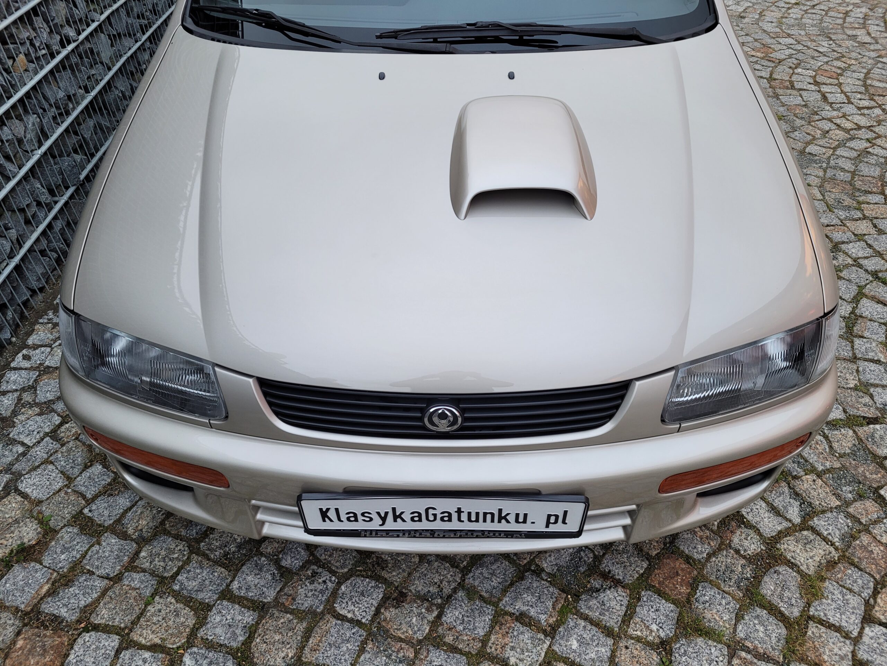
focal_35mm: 26
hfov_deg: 67.3
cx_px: 444
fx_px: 666
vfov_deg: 53.1
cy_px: 333
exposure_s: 1/100
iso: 100
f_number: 1.8
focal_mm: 5.4
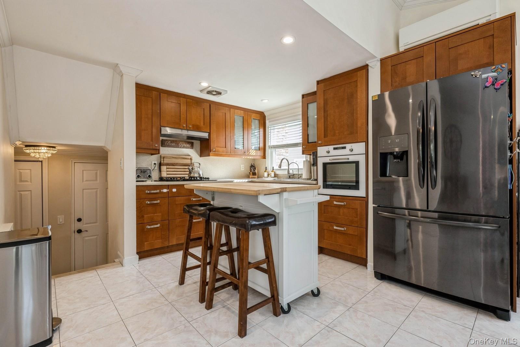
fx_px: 238
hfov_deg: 95.0
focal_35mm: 16
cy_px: 174
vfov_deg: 72.0
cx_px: 260
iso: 400
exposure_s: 1/30
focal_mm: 16.5
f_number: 11
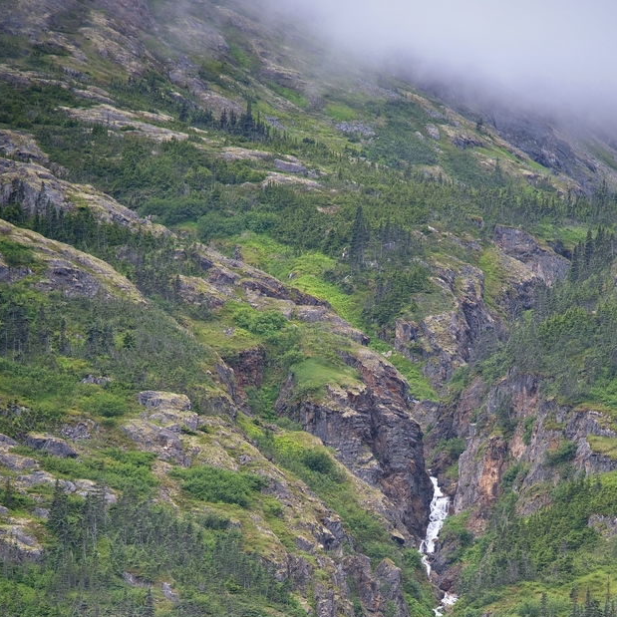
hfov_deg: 8.3
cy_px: 614
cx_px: 406
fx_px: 4255
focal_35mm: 211
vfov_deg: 8.3
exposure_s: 1/250
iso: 220
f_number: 4
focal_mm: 120
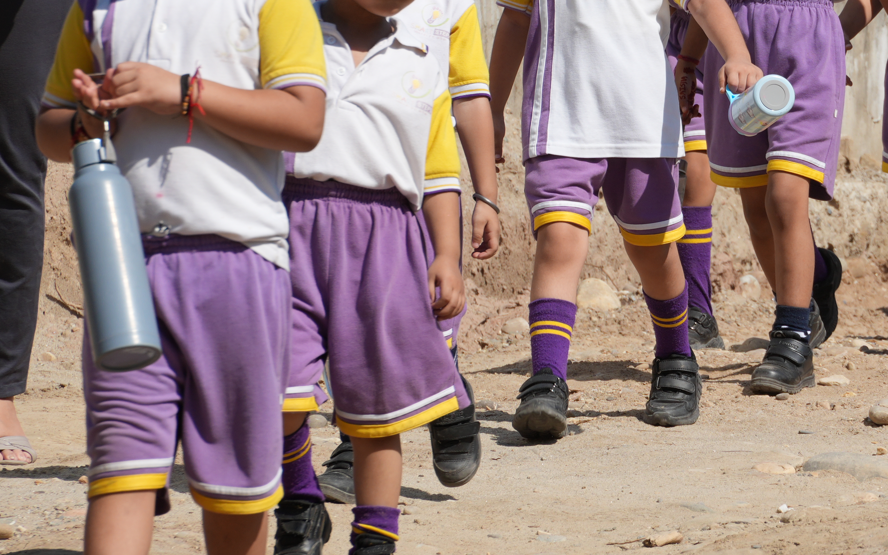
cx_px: 663
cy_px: -1
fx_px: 9487
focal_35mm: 392
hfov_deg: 5.4
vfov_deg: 3.3
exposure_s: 1/500
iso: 160
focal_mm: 135
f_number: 9
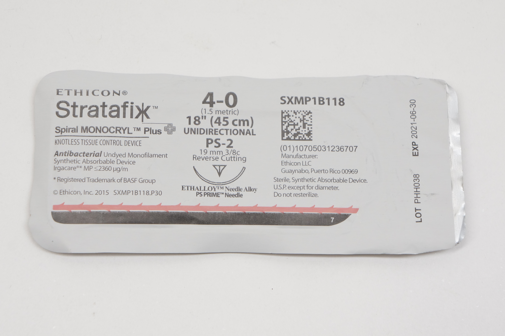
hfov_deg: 24.6
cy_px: 168
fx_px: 1156
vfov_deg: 16.5
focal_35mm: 82
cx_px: 252
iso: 800
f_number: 7.1
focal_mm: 55
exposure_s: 1/125
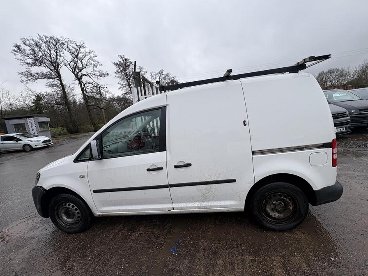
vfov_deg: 85.7
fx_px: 149
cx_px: 184
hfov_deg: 102.1
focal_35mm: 14
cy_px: 138
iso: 40
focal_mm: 2.22
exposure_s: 1/610
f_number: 2.2
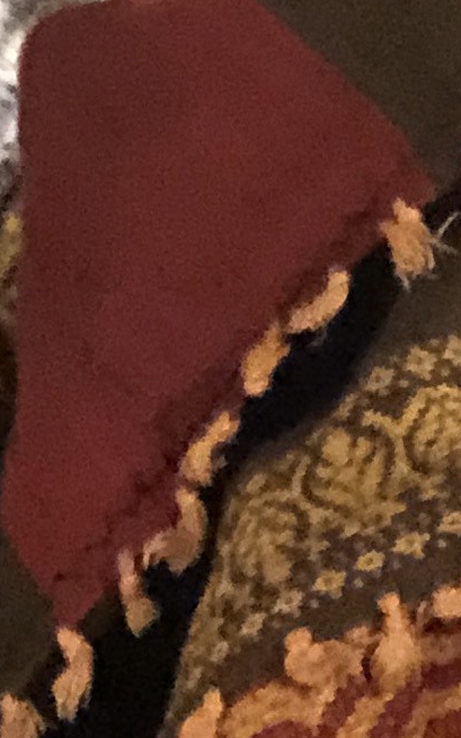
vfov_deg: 11.3
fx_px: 3218
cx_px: -346
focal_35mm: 160
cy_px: -942
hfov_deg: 7.9
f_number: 2.2
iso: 640
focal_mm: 2.87
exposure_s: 1/17
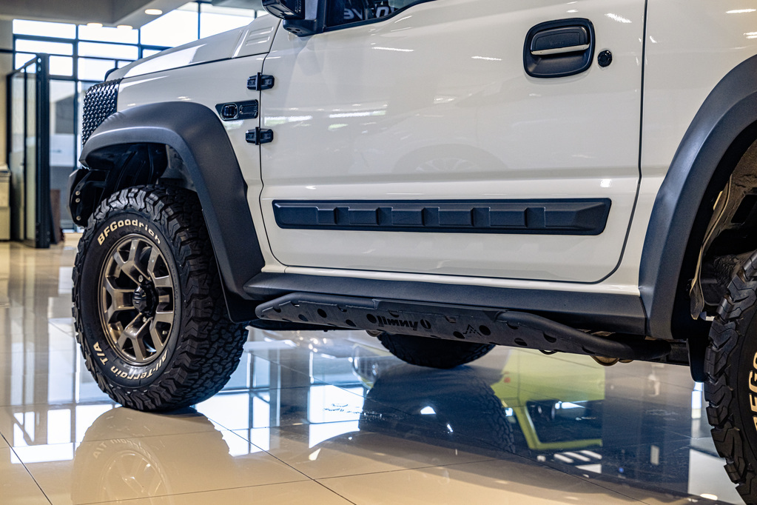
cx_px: 378
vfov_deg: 27.0
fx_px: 1051
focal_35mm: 50
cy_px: 252
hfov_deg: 39.6
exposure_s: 1/160
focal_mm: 50
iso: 500
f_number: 5
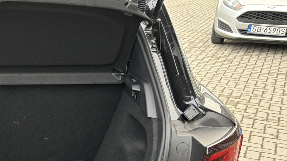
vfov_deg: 18.9
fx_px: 472
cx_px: -4
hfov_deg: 31.2
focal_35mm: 62
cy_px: 158
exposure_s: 1/68
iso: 125
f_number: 1.6
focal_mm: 5.96
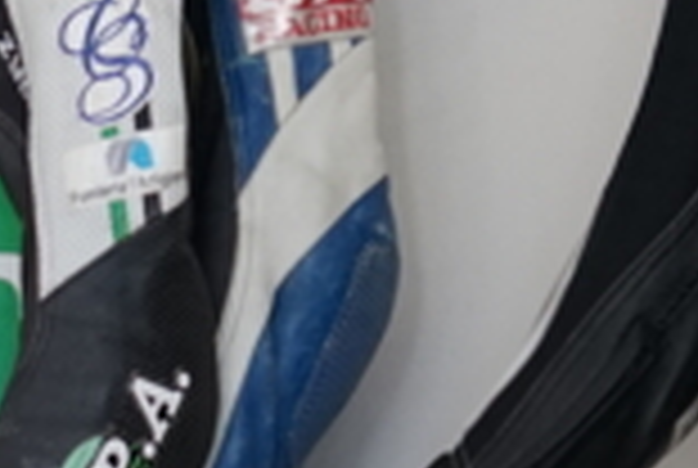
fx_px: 2700
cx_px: -23
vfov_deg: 9.6
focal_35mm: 139
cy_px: 704
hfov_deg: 14.5
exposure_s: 1/160
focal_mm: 18
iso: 800
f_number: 4
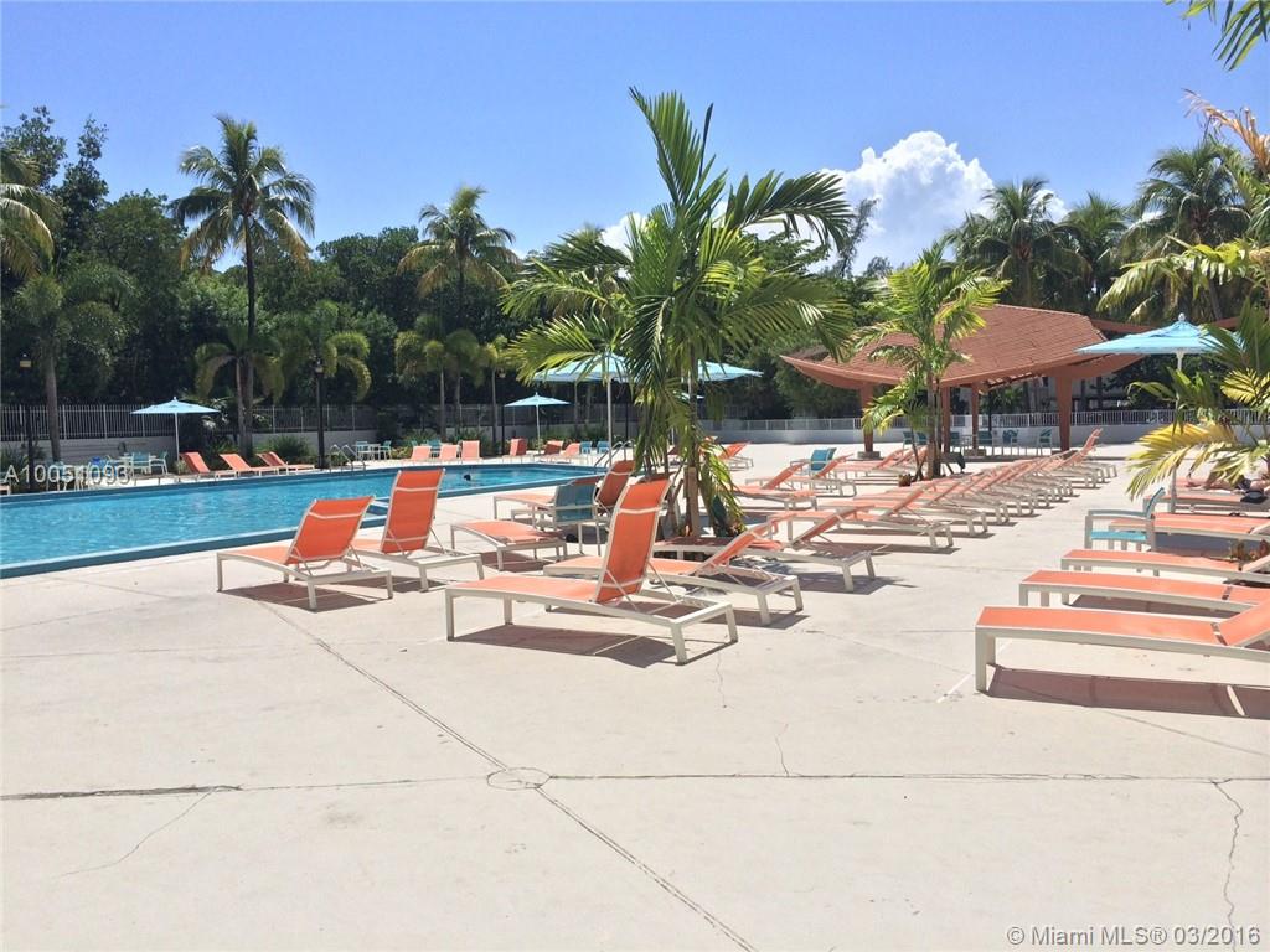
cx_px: 635
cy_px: 476
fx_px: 1101
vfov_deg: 46.8
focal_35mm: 30
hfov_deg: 60.0
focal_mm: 4.12
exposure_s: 1/4115
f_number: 2.2
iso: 32
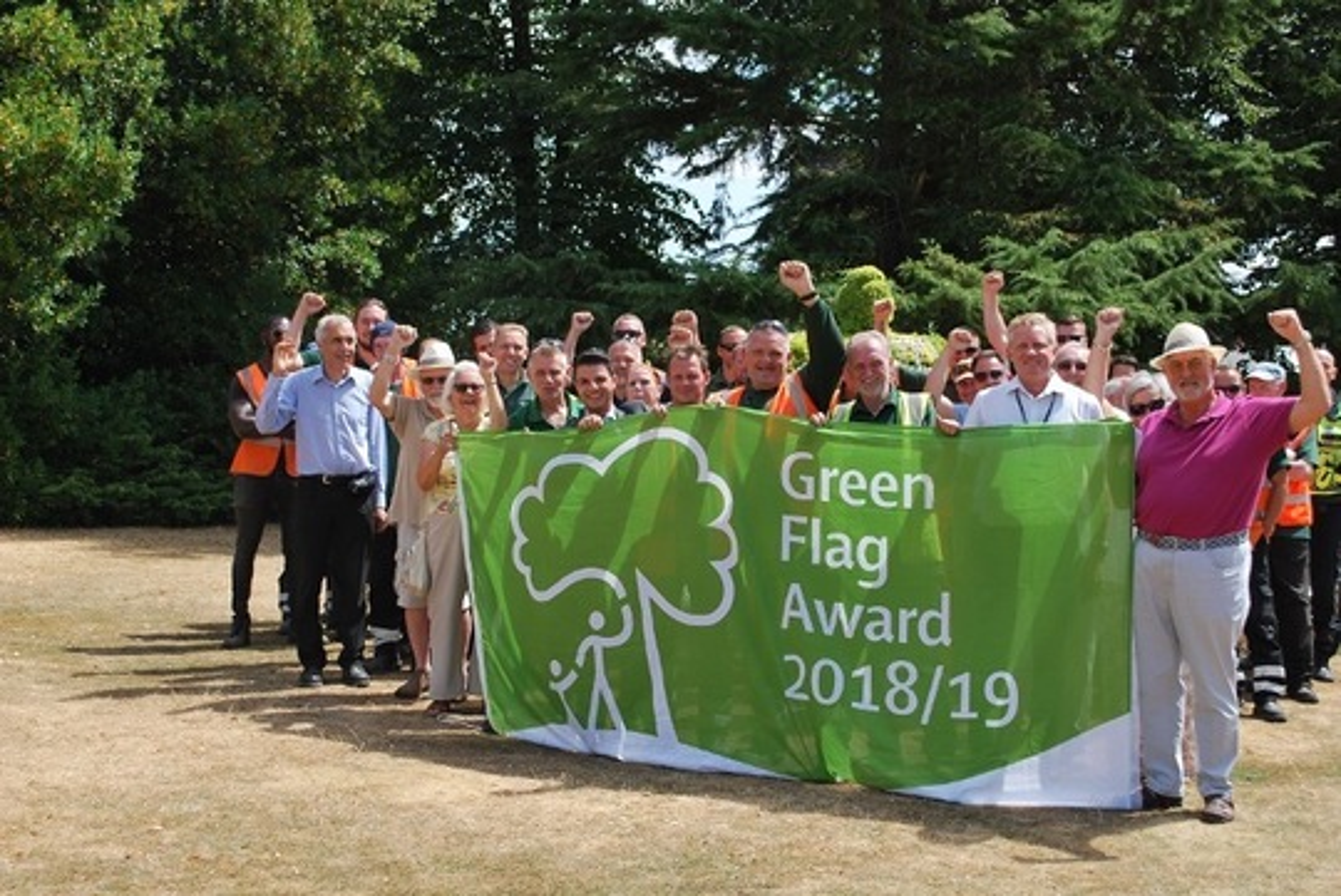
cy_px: 448
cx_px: 670
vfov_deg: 25.8
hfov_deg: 37.8
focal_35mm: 52
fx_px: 1957
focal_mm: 35
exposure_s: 1/200
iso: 100
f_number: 7.1
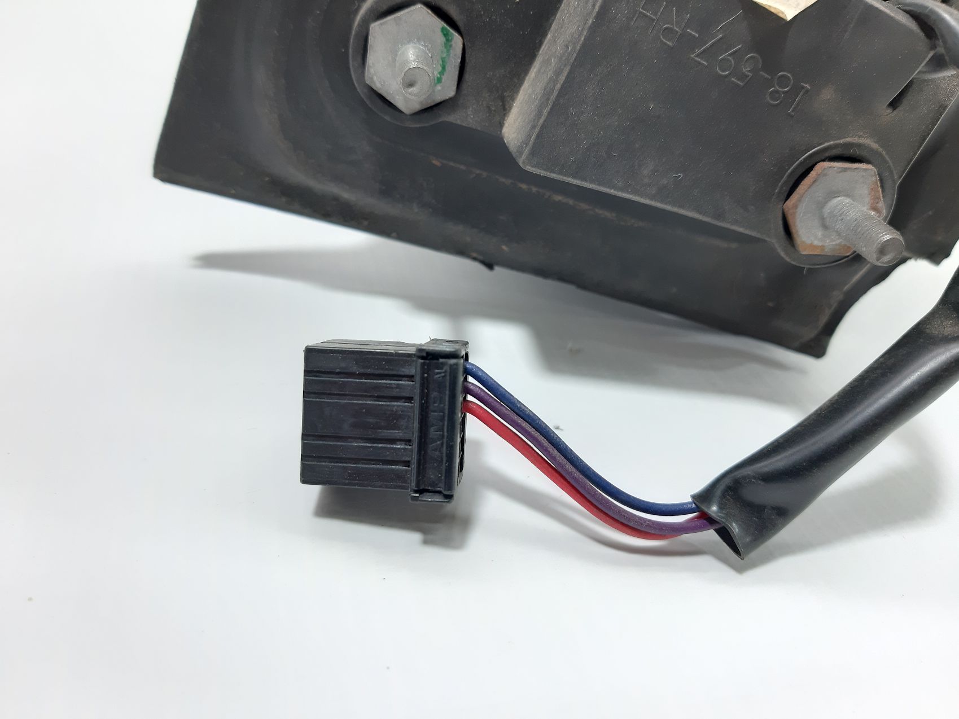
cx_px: 480
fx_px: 748
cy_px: 360
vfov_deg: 51.3
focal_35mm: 27
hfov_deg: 65.3
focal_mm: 3.93
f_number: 1.7
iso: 80
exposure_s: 1/50
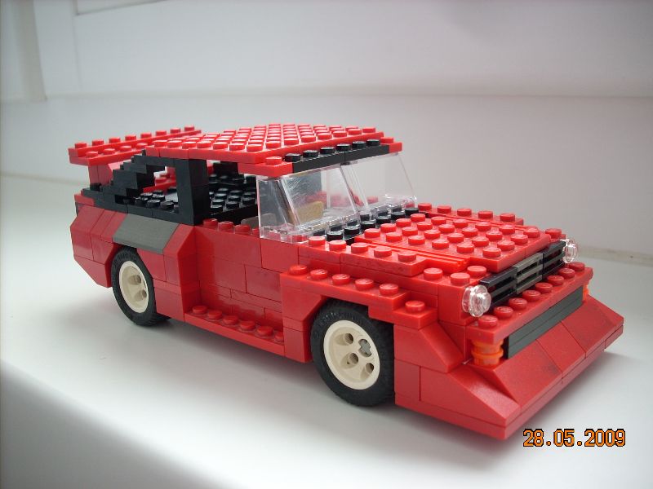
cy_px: 244
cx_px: 326
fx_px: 698
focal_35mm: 37
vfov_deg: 38.7
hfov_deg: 50.1
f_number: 2.8
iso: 64
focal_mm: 6.2
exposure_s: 1/50.4
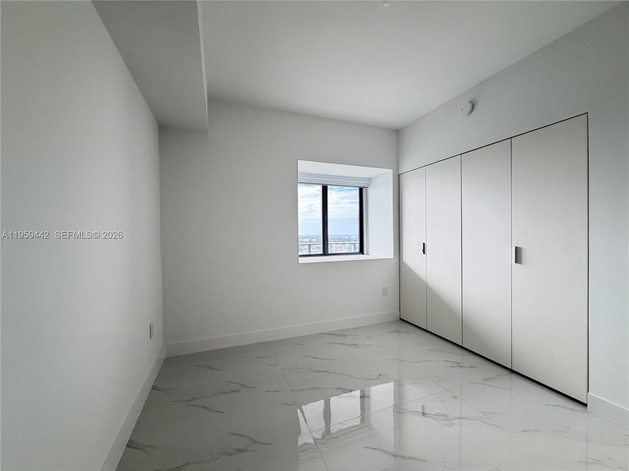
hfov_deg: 102.1
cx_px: 314
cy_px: 236
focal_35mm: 14
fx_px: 254
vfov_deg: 85.7
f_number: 2.2
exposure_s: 1/120
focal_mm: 2.22
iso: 125
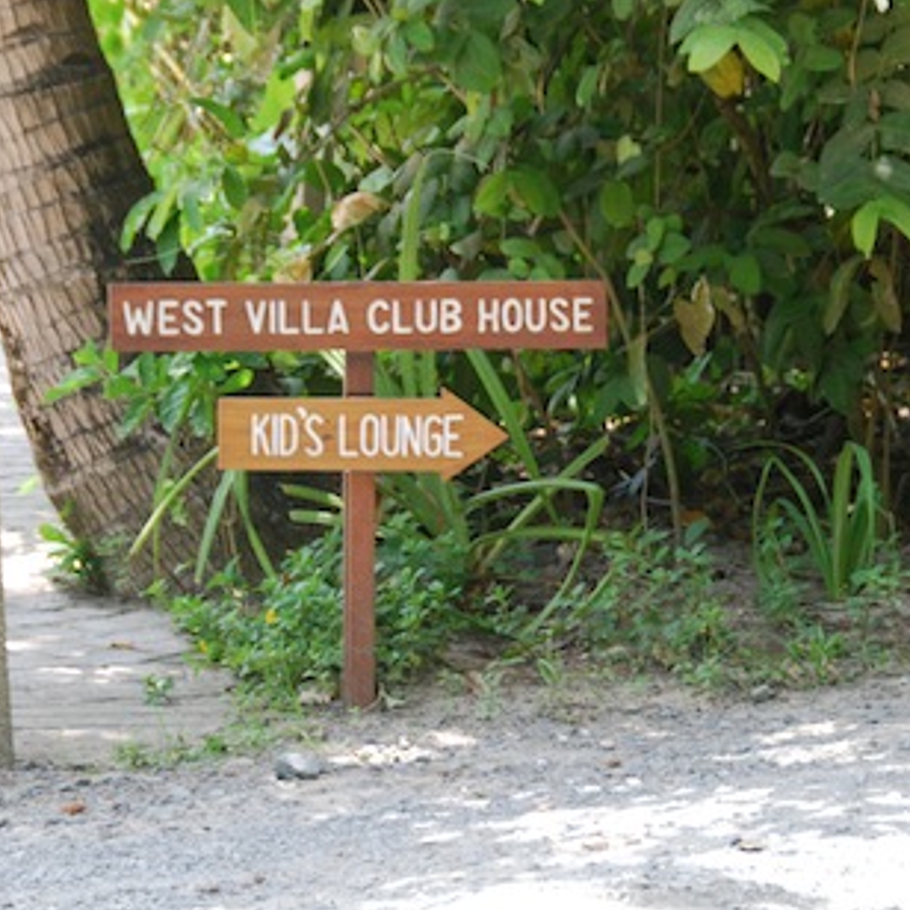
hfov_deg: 9.4
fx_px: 5557
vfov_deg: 9.4
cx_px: 396
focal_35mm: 187
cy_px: 473
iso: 450
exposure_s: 1/125
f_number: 5.3
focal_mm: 75
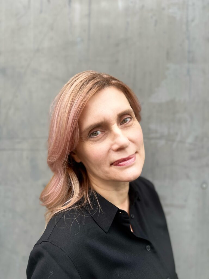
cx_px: 104
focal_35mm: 26
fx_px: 209
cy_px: 140
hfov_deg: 53.1
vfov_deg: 67.3
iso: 50
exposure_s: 1/650
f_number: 1.5
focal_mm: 5.7
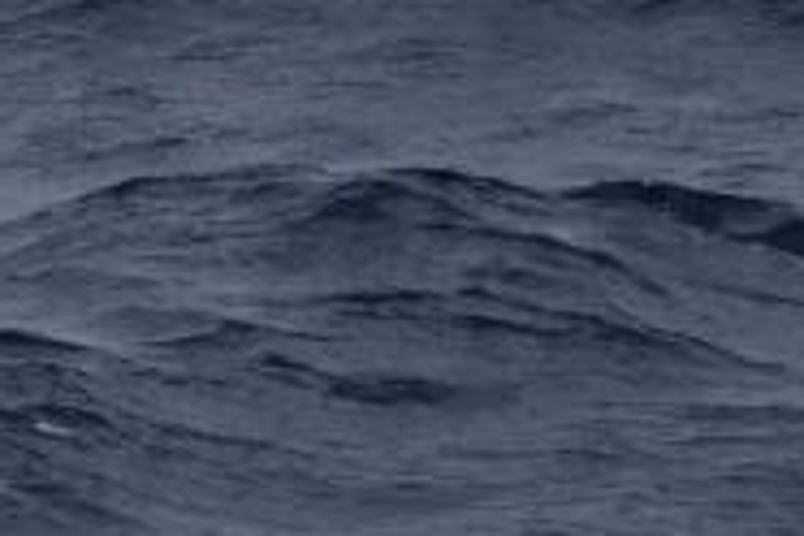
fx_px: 13421
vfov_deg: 2.3
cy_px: 396
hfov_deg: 3.4
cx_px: 190
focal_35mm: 601
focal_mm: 140
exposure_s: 1/8000
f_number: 5
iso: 800
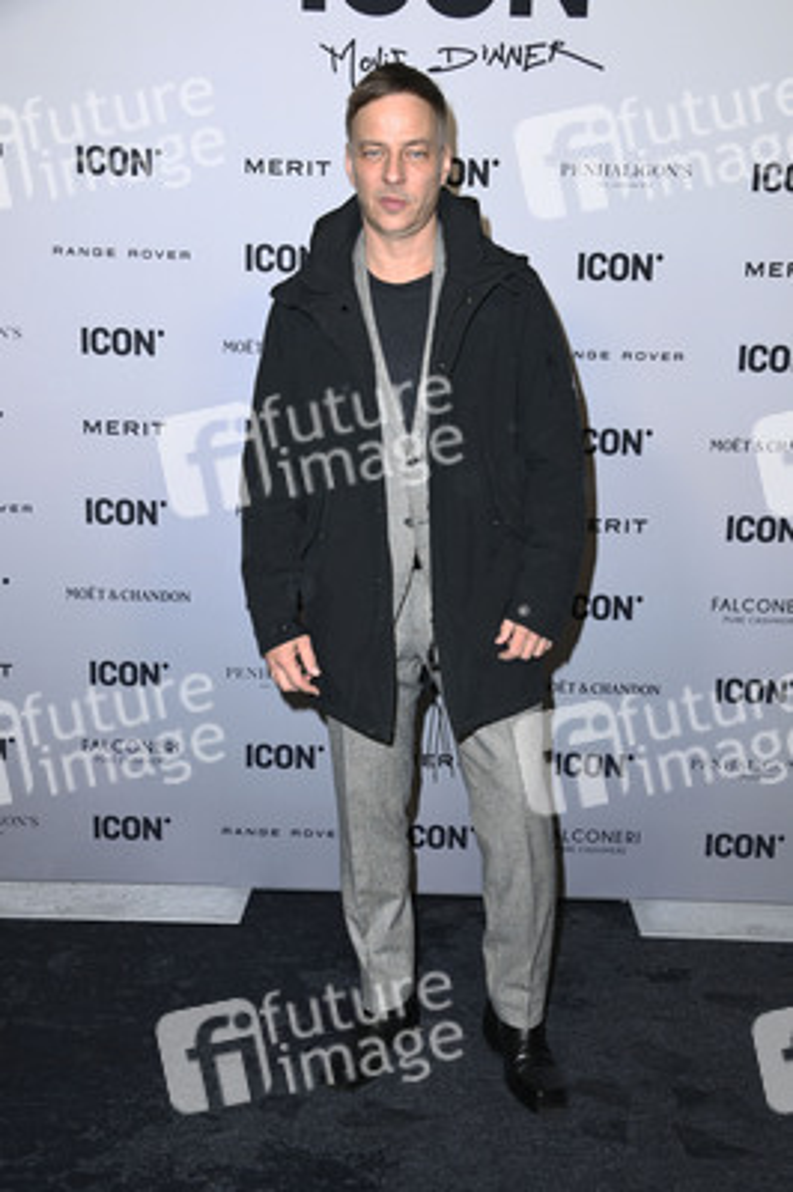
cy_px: 596
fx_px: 1258
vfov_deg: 50.7
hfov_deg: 35.0
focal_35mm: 38
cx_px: 396
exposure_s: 1/250
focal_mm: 38
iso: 1600
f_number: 5.6
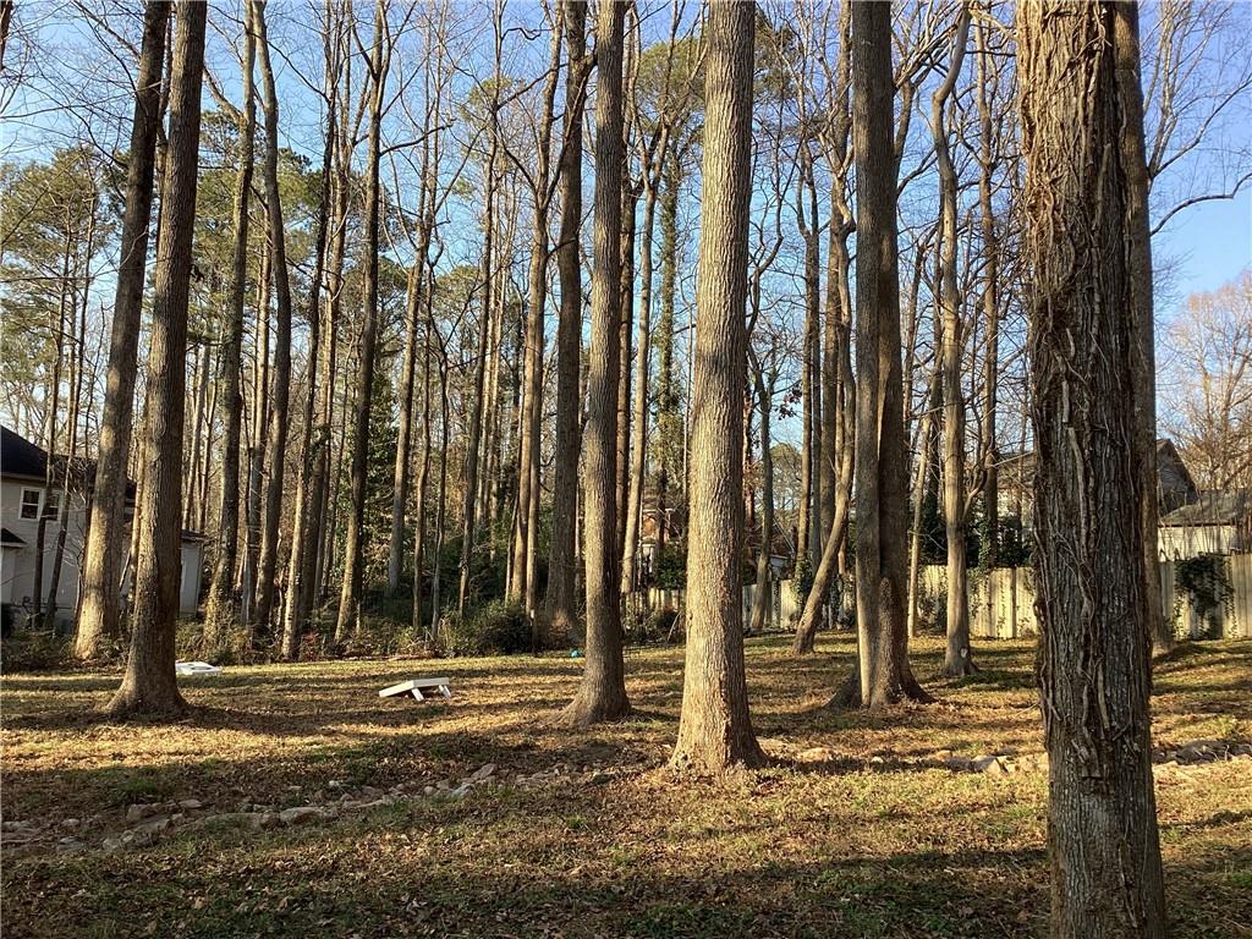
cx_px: 626
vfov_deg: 45.4
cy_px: 470
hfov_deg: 58.4
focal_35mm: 31
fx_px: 1121
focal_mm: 3.3
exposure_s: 1/188
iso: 25
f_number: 2.4
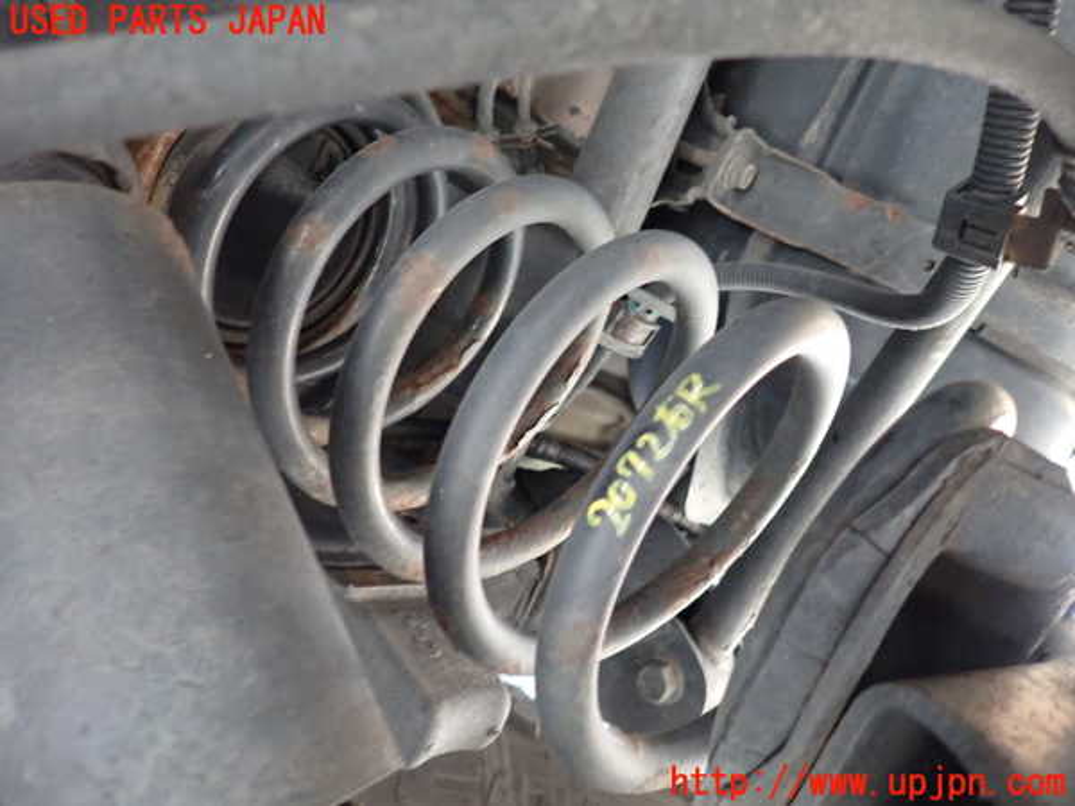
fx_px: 776
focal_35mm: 25
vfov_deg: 54.9
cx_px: 538
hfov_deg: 69.4
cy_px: 403
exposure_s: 1/13
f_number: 2
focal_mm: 4.5
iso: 800
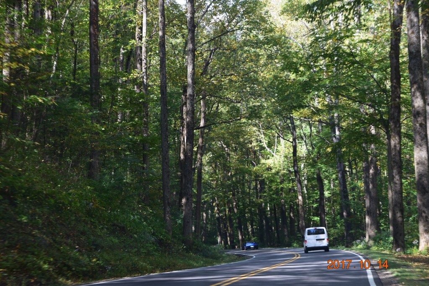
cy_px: 143
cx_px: 214
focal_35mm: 82
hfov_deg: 24.6
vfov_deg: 16.5
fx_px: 983
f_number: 8
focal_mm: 55
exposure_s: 1/80
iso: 400
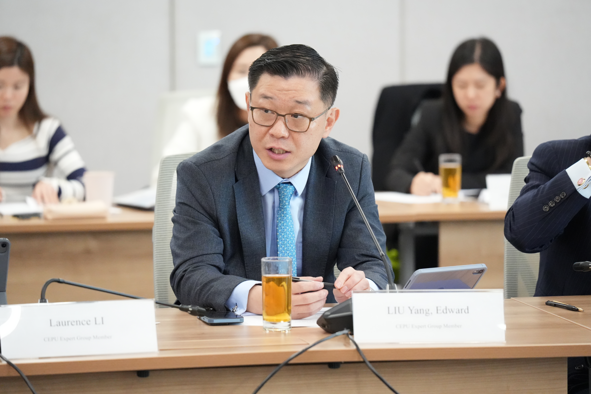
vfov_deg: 7.5
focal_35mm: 182
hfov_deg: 11.3
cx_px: 296
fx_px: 2988
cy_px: 197
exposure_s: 1/200
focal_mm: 182
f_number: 4
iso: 10000
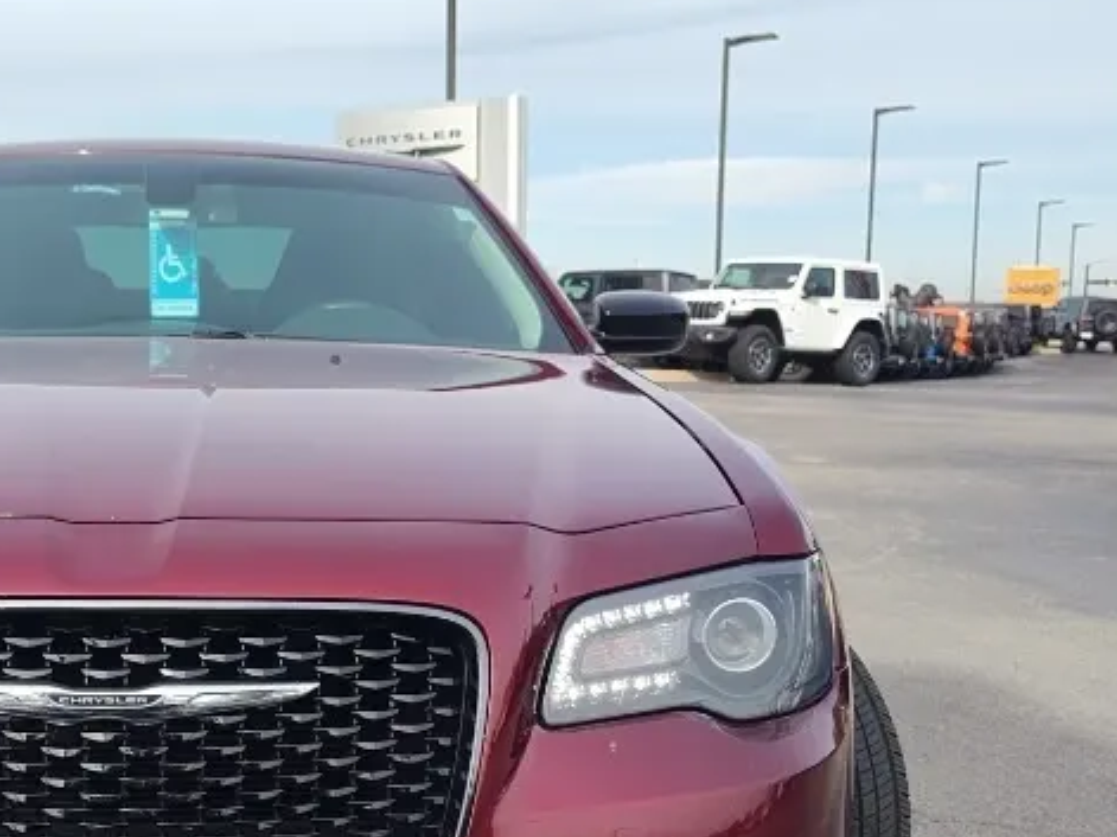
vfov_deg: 28.8
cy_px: 590
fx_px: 1613
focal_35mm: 50
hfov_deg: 37.3
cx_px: 292
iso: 100
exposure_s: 1/1891
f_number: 1.8
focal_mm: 5.56
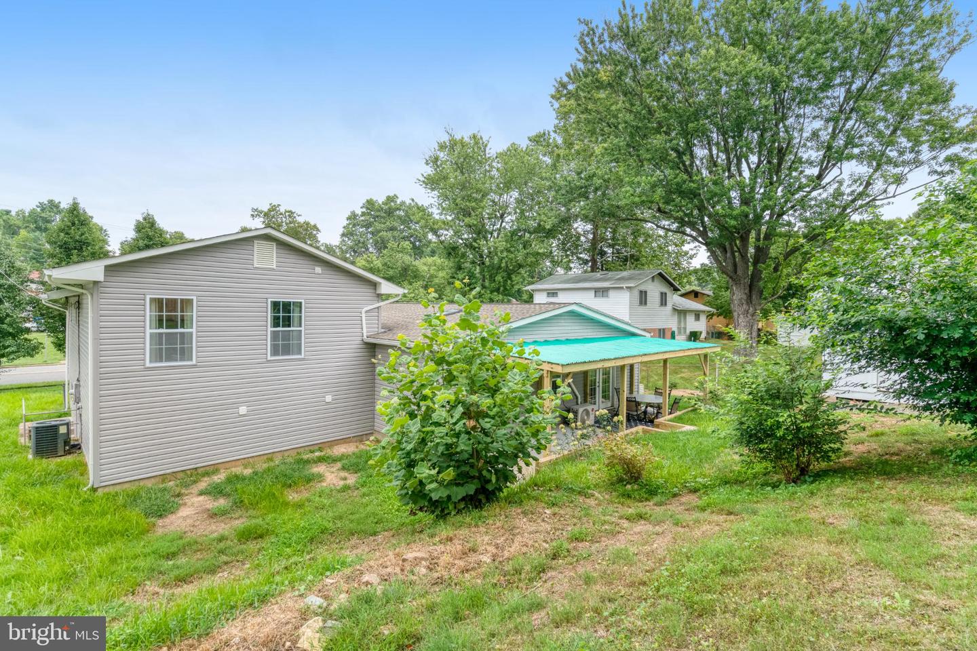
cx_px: 488
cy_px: 326
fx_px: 434
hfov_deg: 96.7
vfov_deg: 73.7
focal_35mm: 16
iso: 1250
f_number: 8
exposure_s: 1/1000
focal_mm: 16
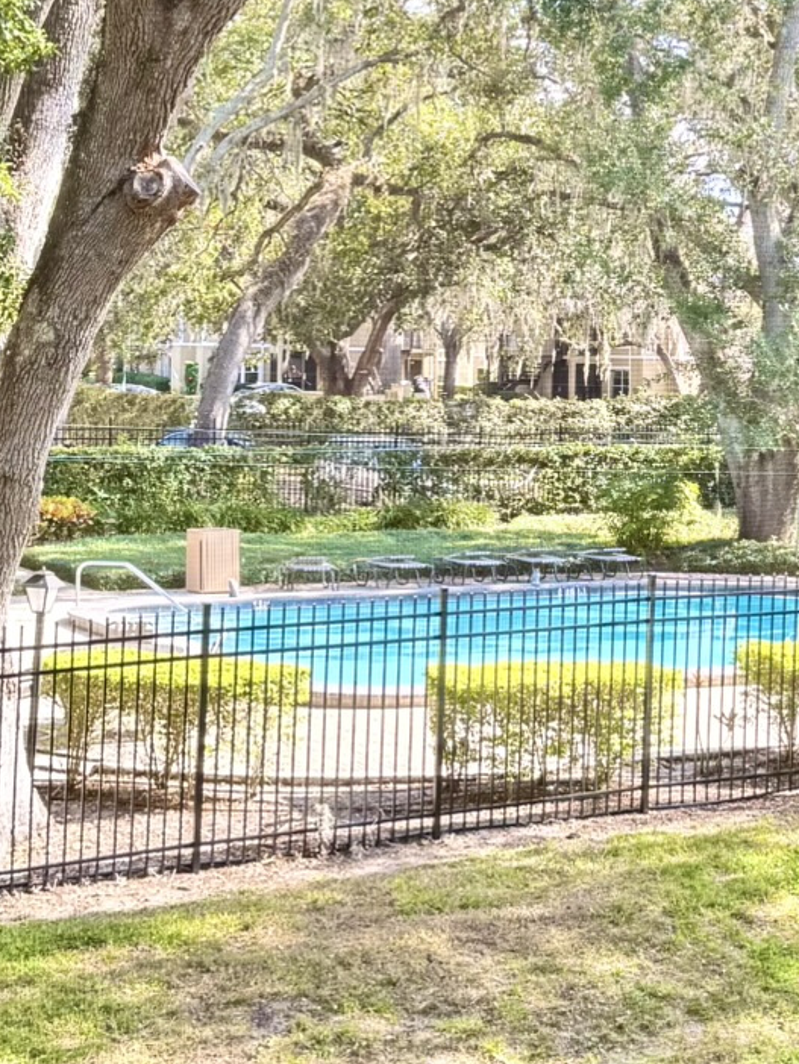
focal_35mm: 70
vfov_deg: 27.6
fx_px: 2153
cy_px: 377
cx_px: 640
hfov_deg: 20.8
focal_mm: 6.76
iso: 80
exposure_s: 1/171
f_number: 1.78
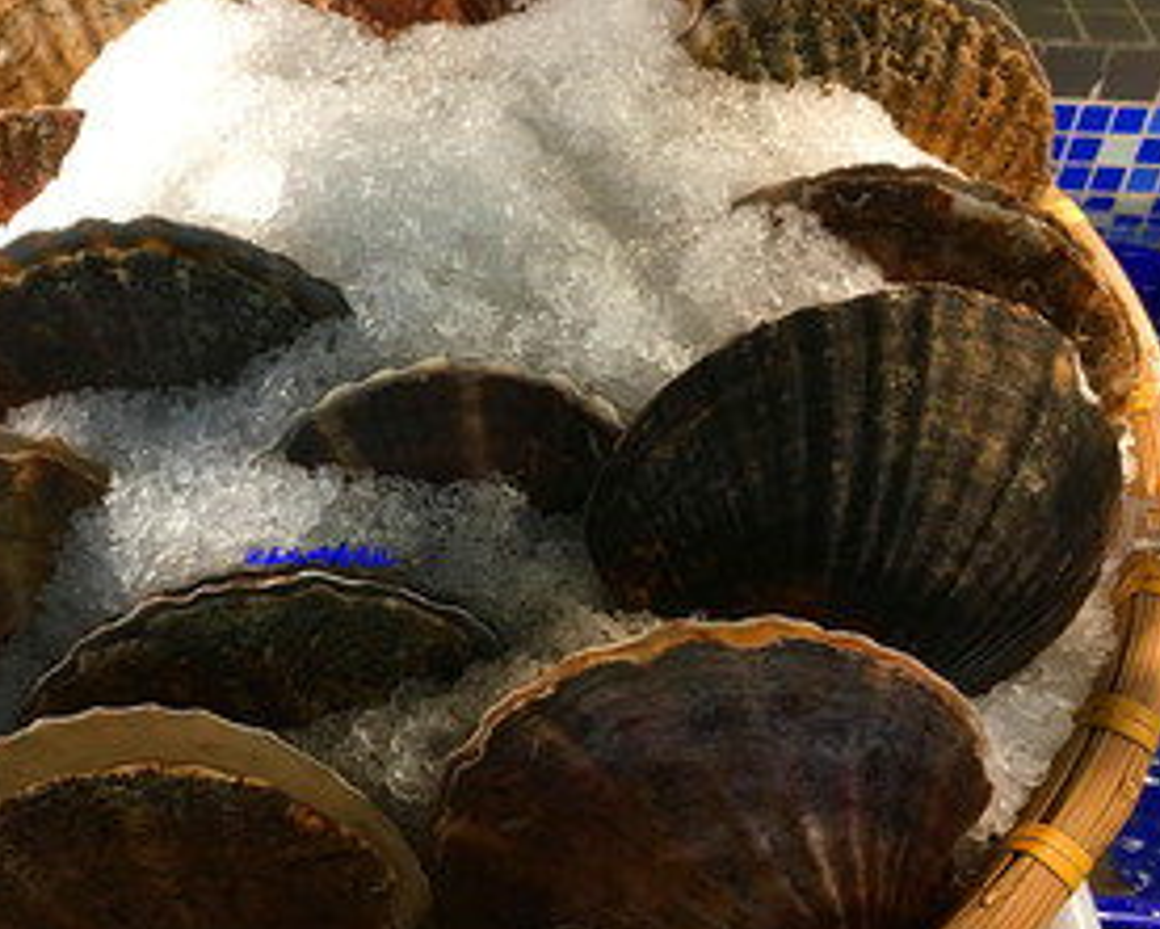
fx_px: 1408
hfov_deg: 43.9
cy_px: 492
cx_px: 349
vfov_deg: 36.5
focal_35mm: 41
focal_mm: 4.15
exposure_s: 1/17
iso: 50
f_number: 2.2
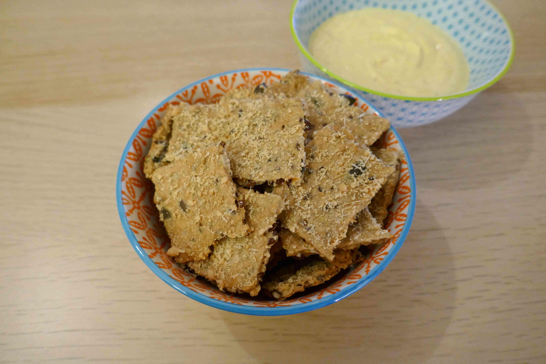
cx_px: 273
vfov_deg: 51.3
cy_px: 182
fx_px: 379
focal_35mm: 25
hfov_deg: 71.5
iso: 1600
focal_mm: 9.1
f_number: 2.8
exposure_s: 1/25
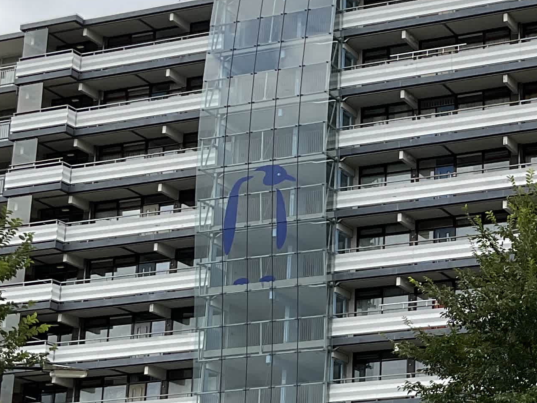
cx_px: 583
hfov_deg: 20.4
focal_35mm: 92
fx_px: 1427
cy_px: 269
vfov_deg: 16.0
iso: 16
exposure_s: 1/1076
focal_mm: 3
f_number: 1.8
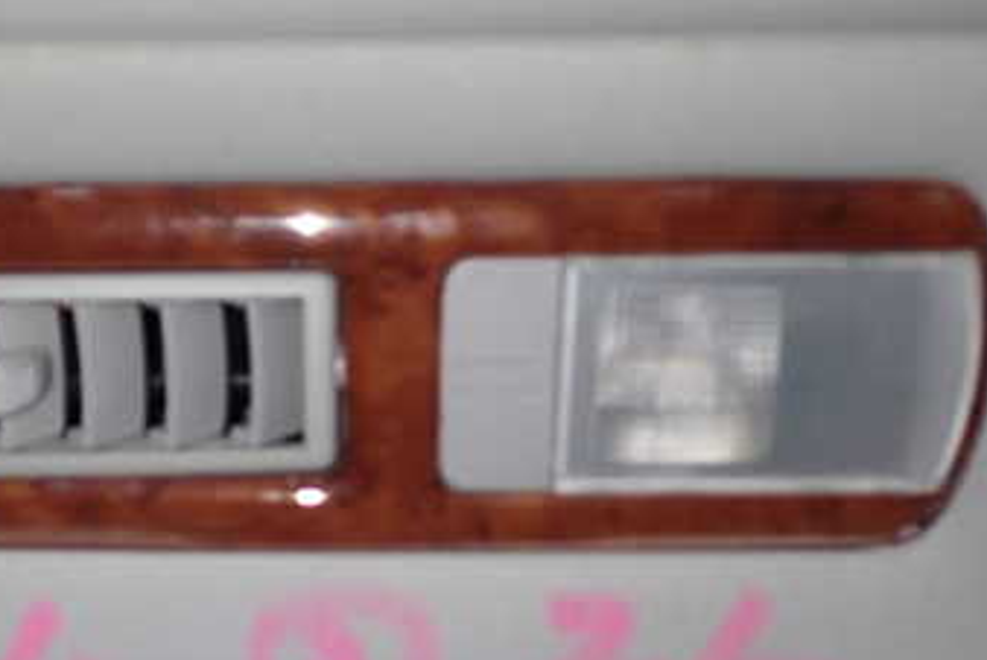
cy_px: 605
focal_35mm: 59
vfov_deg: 22.4
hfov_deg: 33.4
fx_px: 1619
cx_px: 274
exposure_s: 1/30
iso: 500
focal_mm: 5.79
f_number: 2.4
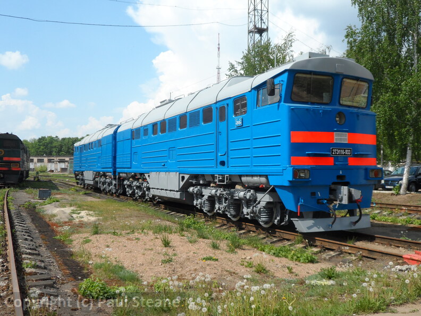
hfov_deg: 52.6
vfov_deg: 40.7
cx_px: 210
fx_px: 426
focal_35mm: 35
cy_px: 158
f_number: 3.5
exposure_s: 1/1000
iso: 80
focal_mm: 6.5
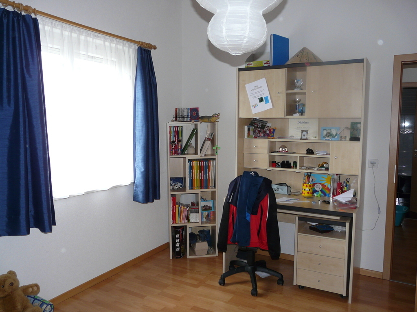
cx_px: 208
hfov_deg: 63.4
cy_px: 156
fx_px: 337
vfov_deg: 49.7
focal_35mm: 28
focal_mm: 4.6
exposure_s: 1/30
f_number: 2.8
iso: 100
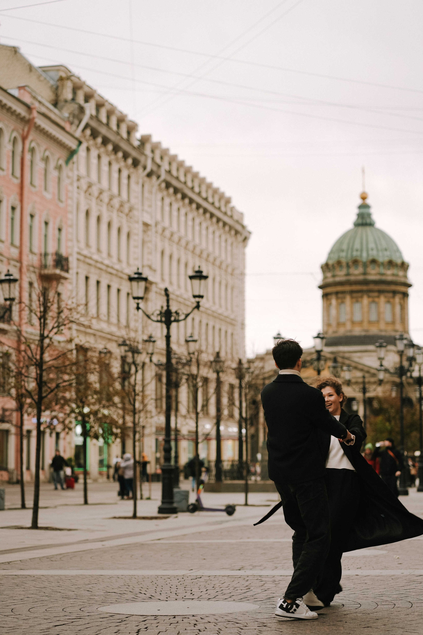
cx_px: 212
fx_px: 1498
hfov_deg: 16.1
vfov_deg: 23.9
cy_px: 318
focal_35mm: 85
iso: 100
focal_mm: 85
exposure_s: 1/250
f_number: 2.8
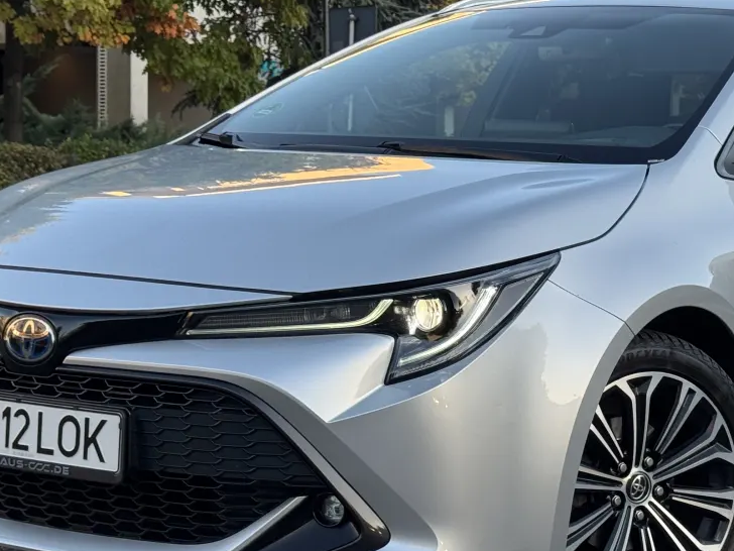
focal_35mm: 95
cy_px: 258
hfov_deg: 20.5
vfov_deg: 15.6
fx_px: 2014
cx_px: 516
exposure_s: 1/527
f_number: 1.78
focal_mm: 6.76
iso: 64
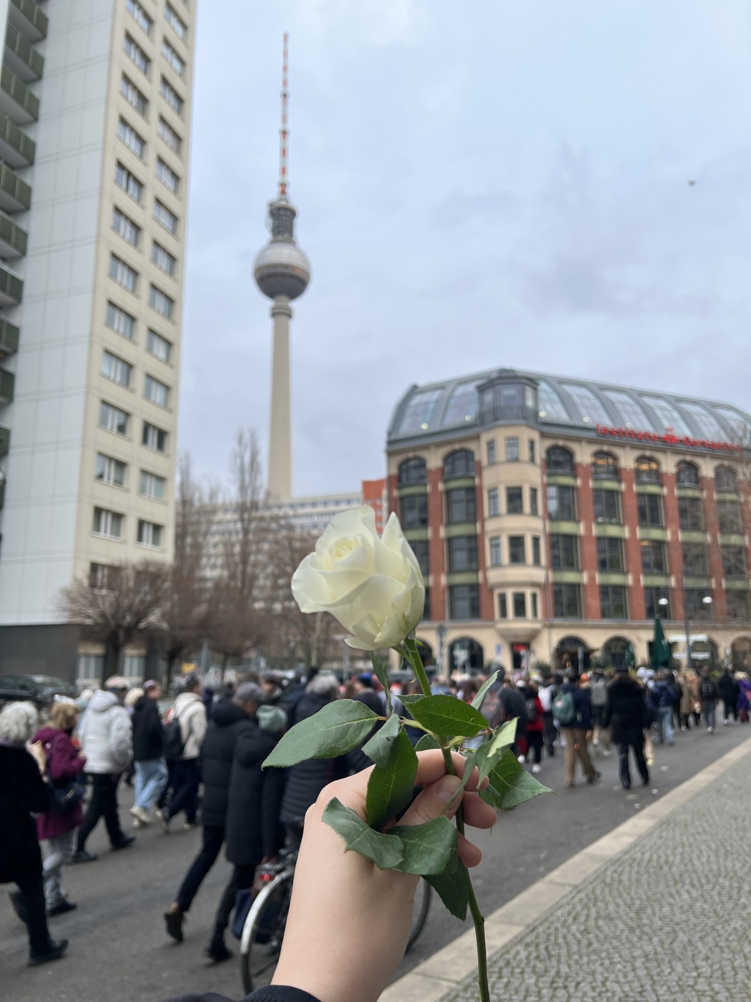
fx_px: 752
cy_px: 501
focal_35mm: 26
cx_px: 376
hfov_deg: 53.1
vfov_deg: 67.3
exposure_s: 1/171
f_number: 1.5
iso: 64
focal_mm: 5.7
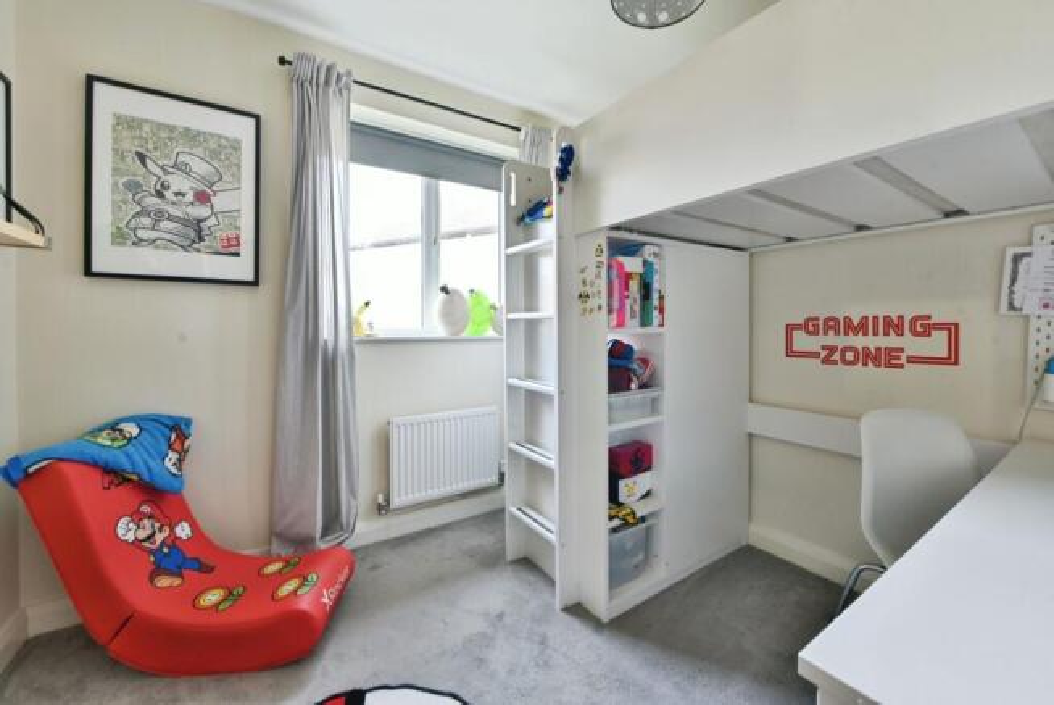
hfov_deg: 104.2
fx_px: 410
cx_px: 527
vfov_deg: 81.3
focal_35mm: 14
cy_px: 352
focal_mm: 14
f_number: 9
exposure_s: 1/15
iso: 560
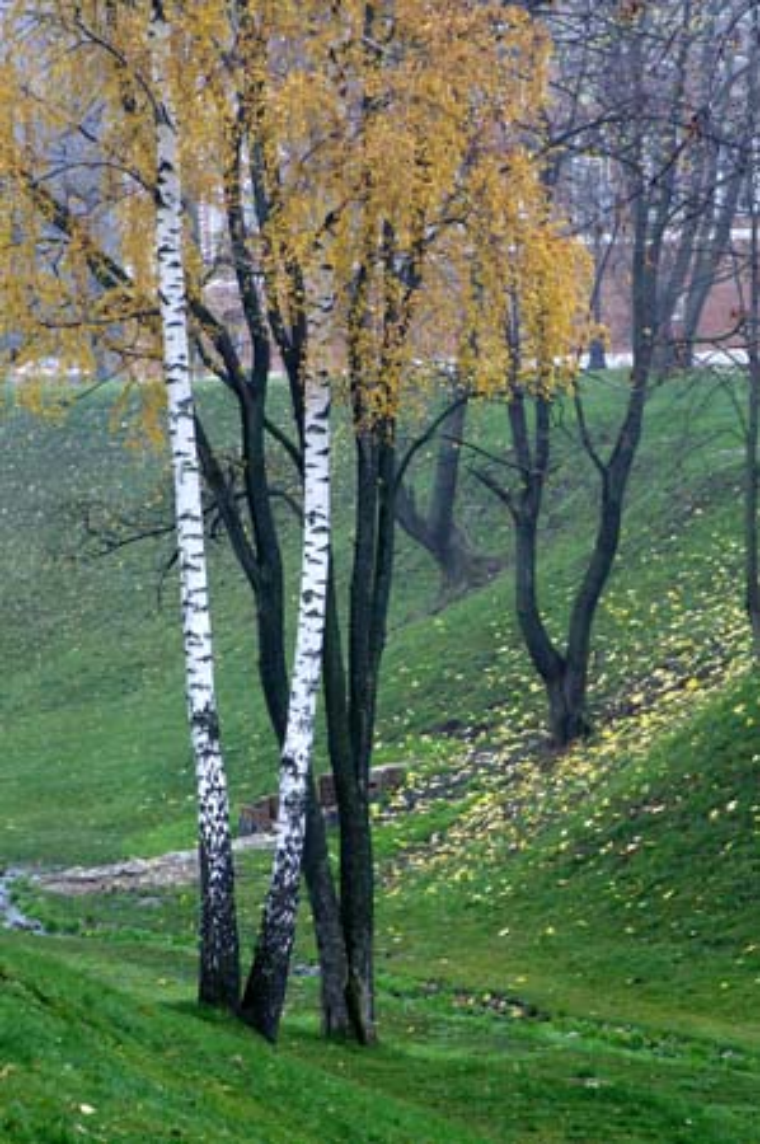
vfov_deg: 16.1
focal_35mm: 128
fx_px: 4047
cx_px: 380
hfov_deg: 10.7
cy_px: 572
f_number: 9
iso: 1600
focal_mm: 85
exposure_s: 1/125
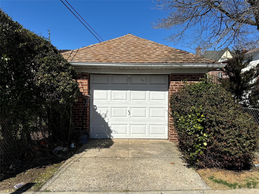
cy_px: 97
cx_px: 130
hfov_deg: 71.6
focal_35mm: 24
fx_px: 180
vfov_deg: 56.8
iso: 80
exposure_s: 1/7092
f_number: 1.78
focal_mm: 6.76
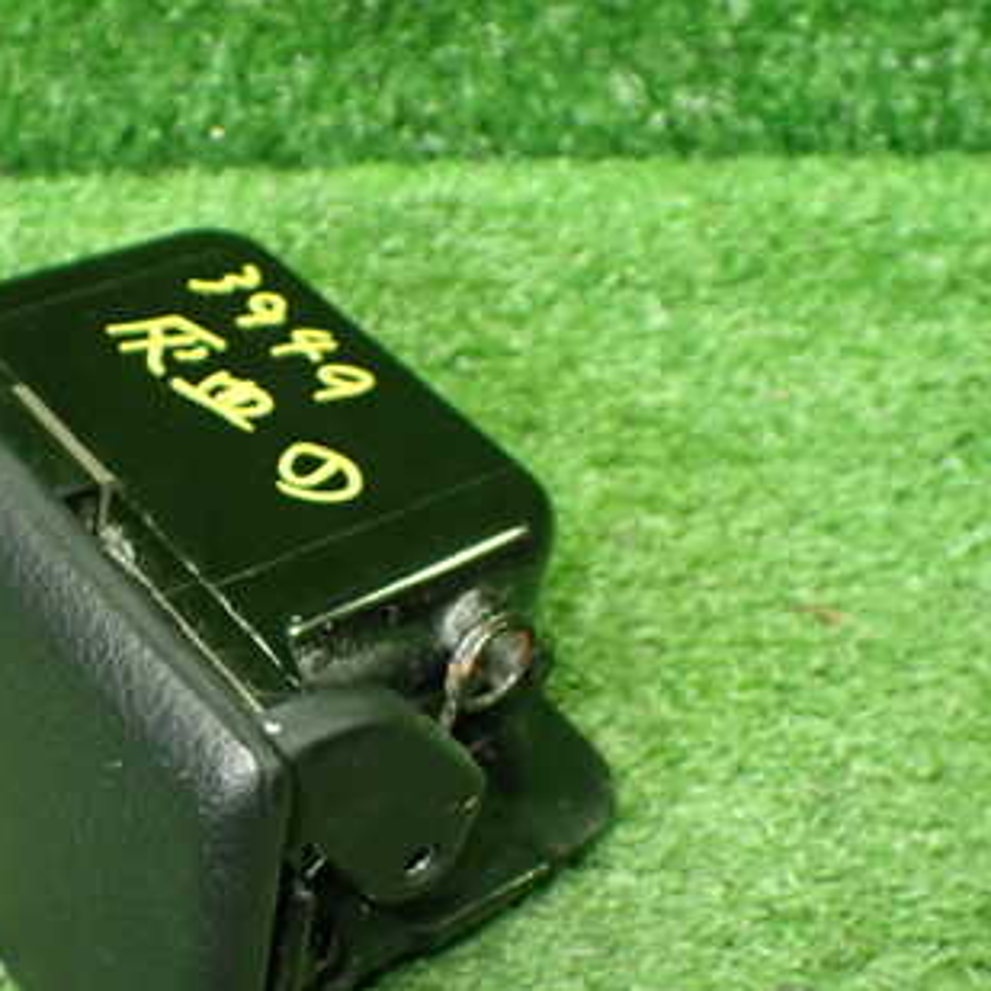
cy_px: 616
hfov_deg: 30.4
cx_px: 212
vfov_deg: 31.0
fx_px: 1781
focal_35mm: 55
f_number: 2.4
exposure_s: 1/80
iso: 800
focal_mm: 5.79
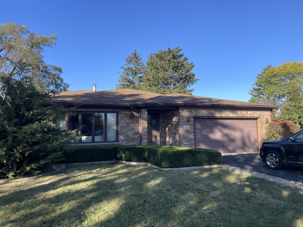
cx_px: 152
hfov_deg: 67.3
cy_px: 114
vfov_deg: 53.1
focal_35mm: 26
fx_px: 228
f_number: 1.6
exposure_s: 1/1618
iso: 32
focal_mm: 4.2
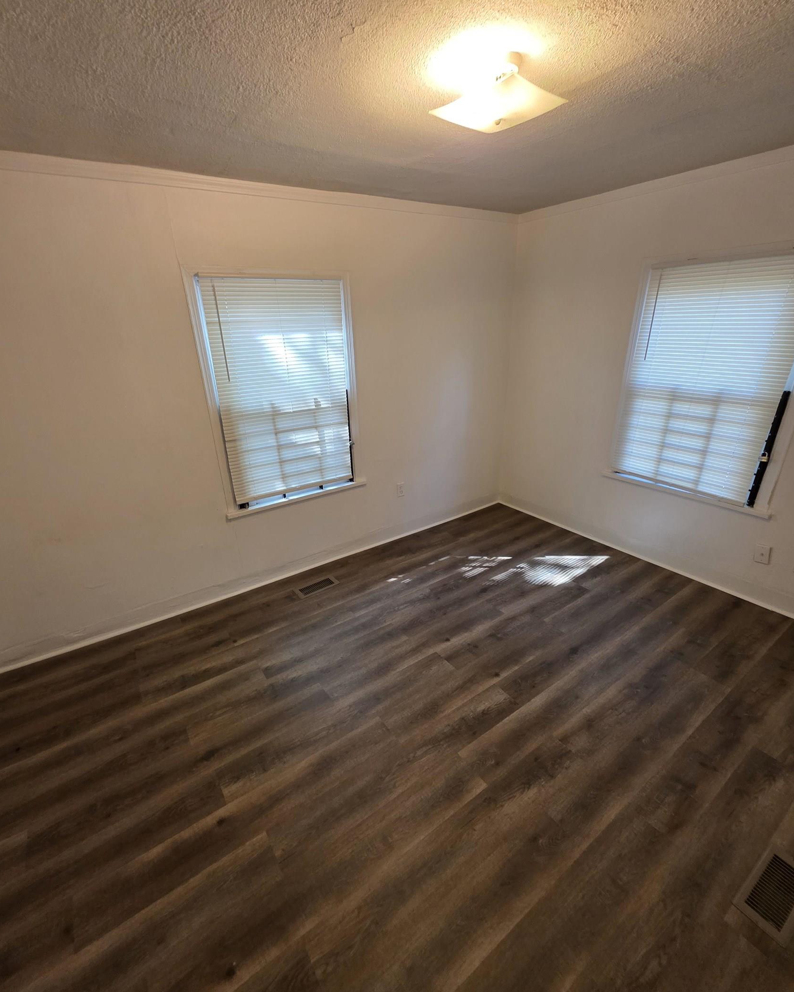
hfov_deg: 88.0
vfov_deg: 100.7
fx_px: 411
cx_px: 393
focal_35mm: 14
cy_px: 507
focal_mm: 2.2
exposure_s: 1/60
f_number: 1.9
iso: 250
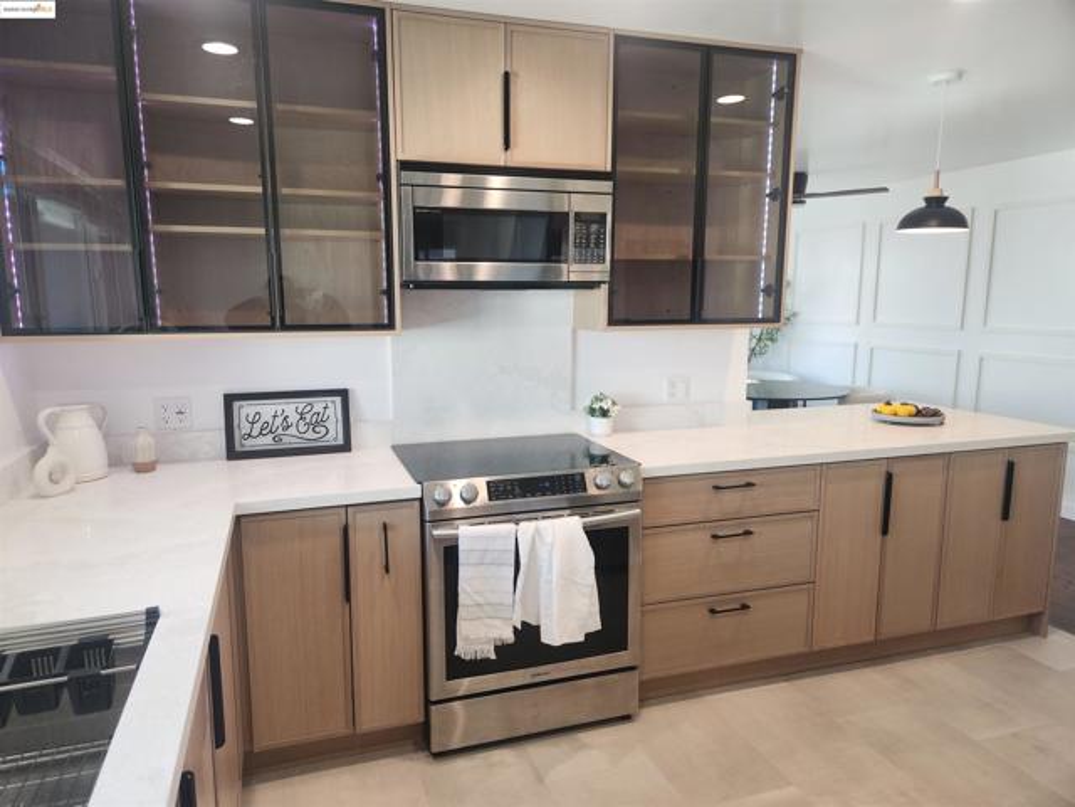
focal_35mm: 23
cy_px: 404
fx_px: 714
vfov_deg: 58.9
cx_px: 538
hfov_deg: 73.9
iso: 50
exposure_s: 1/60
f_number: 1.8
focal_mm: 5.4
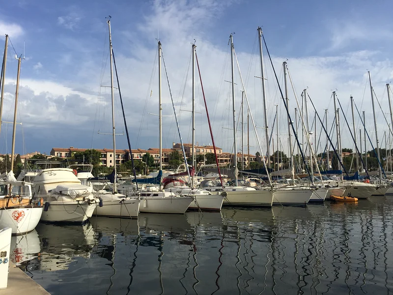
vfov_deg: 48.2
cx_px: 196
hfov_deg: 61.7
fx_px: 329
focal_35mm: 29
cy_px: 148
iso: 32
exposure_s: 1/2326
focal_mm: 4.15
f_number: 2.2
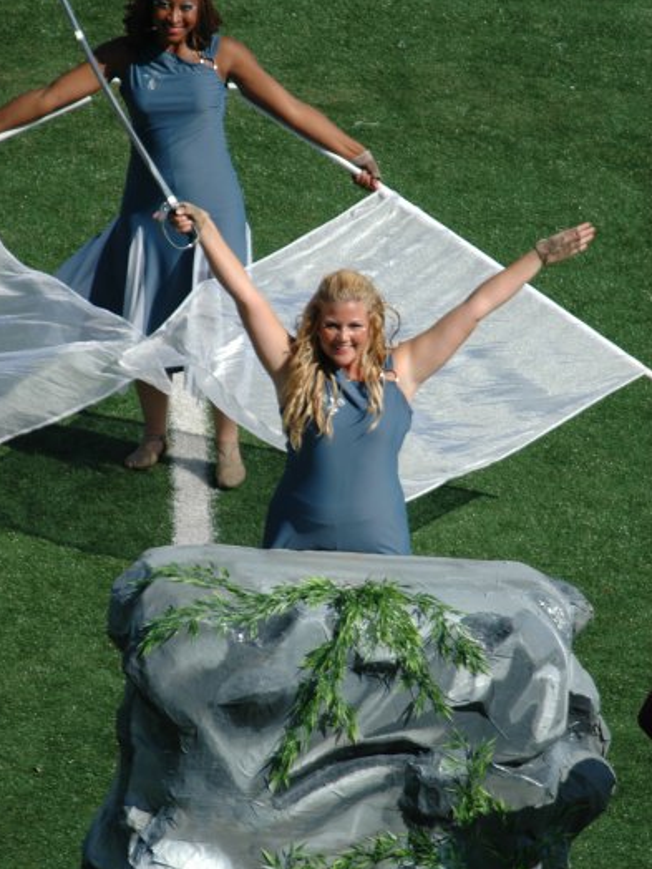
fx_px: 16575
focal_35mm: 660
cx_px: 323
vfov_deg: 3.0
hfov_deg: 2.3
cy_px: 454
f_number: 5.6
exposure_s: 1/1000
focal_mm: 400
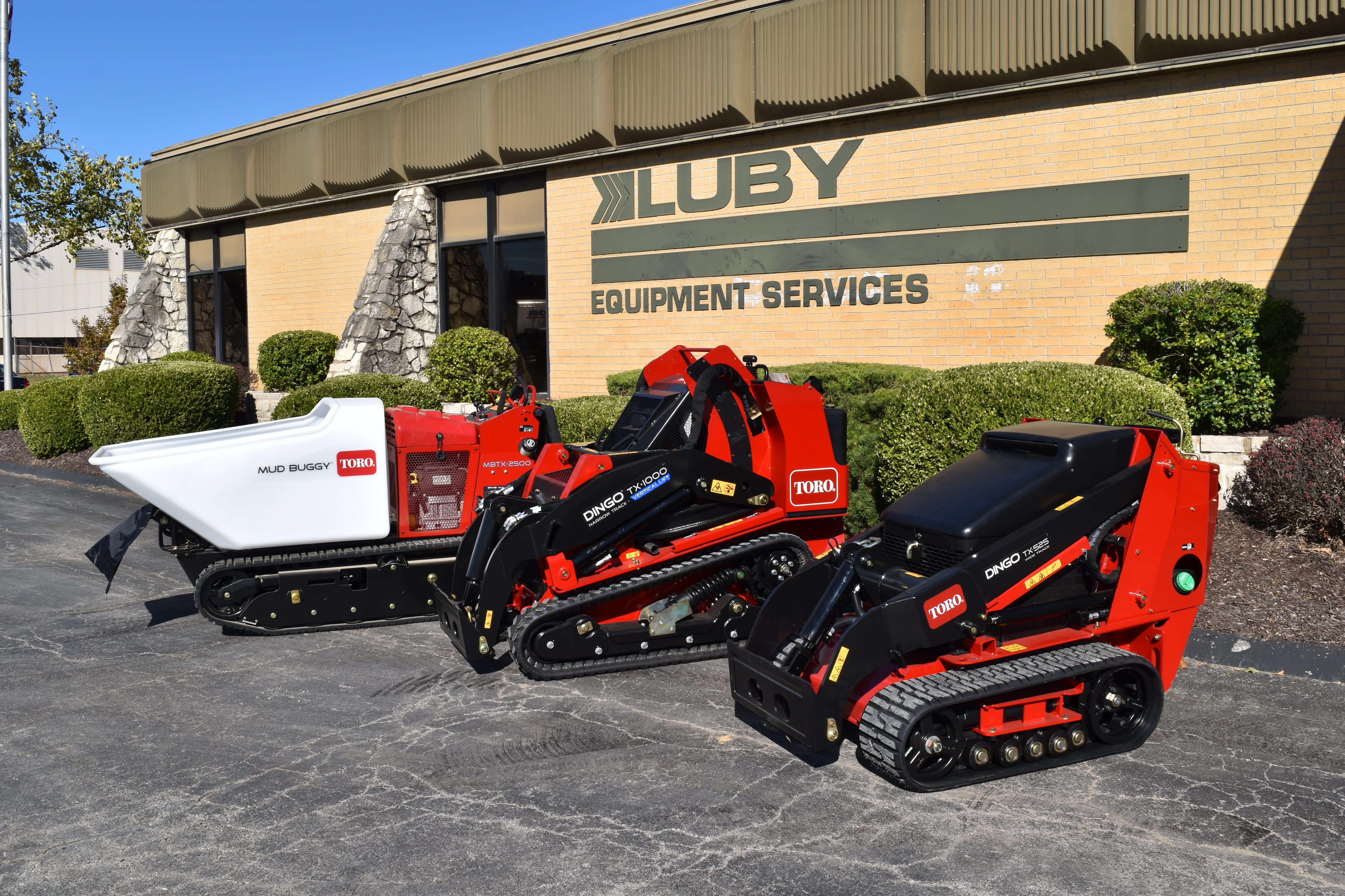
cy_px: 448
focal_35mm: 32
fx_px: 1177
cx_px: 672
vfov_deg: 41.7
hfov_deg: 59.5
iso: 100
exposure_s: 1/200
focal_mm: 21
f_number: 13
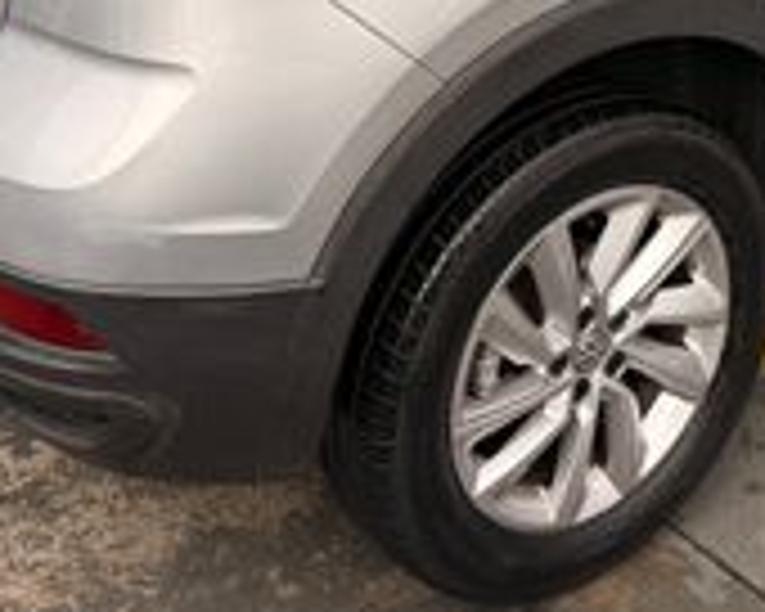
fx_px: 1472
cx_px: 662
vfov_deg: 21.9
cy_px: -108
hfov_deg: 28.2
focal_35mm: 65
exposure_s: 1/622
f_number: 1.78
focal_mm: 6.76
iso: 80
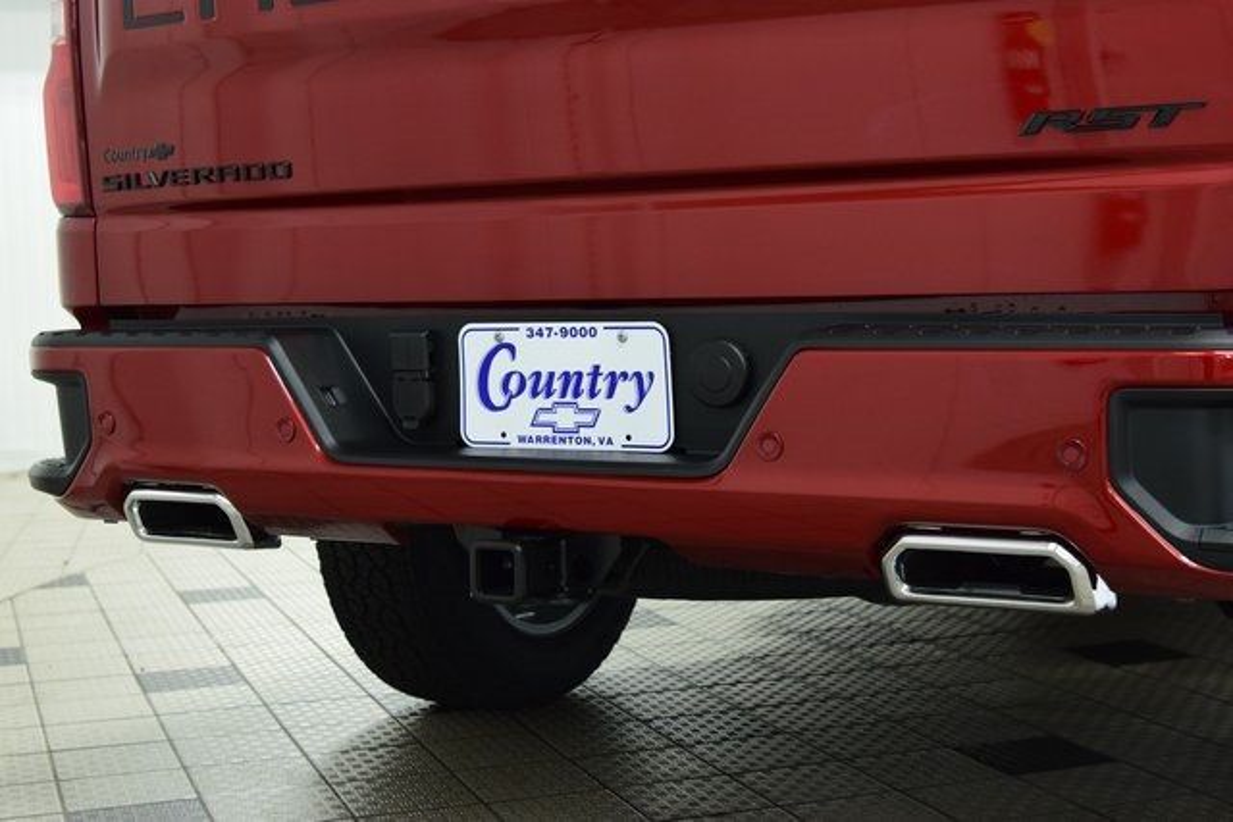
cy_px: 411
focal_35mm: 57
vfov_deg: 23.8
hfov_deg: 35.0
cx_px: 616
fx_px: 1953
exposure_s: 1/60
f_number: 4.5
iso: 1600
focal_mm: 38
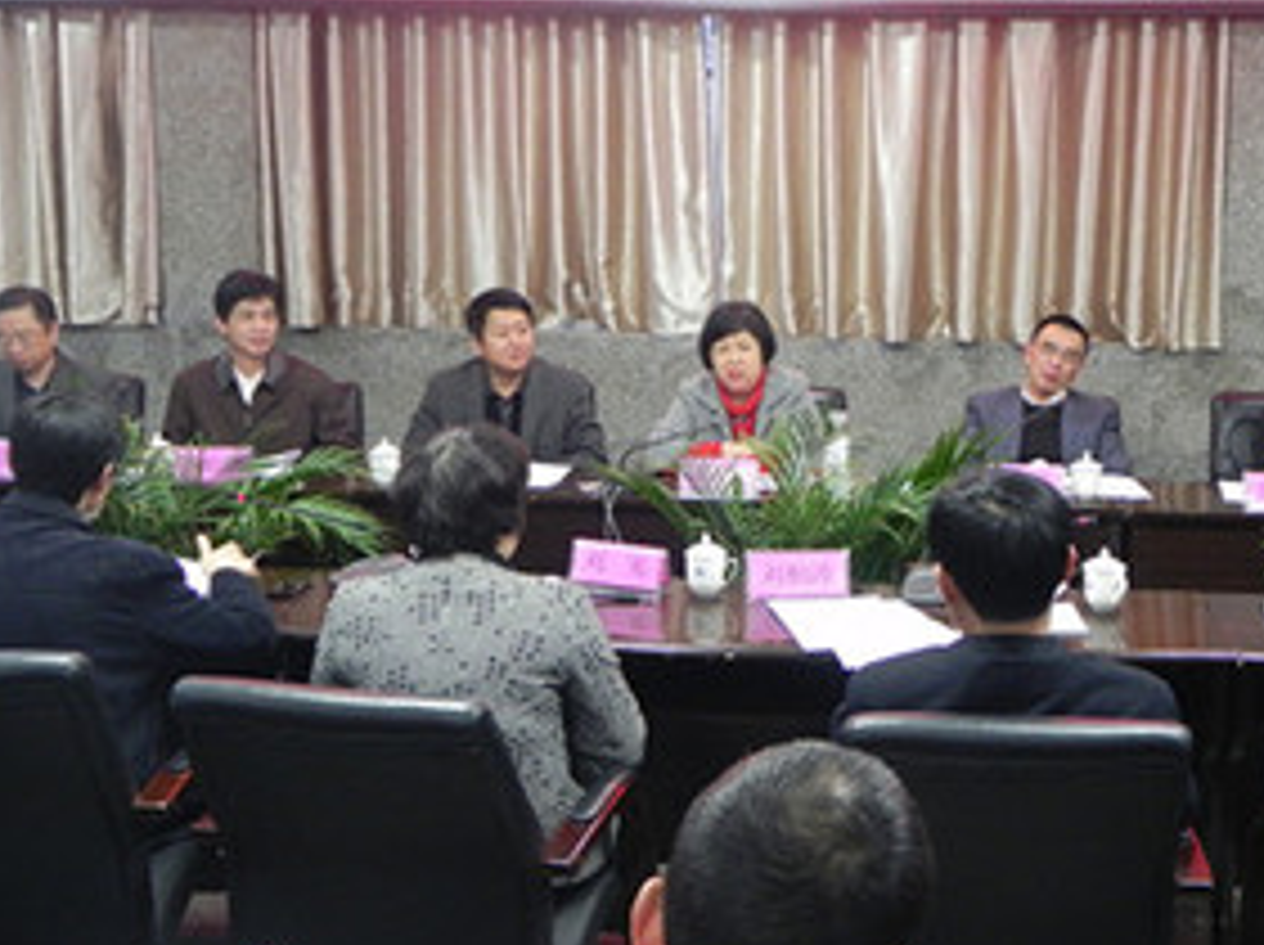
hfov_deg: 40.3
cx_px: 742
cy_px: 457
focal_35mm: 47
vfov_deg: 30.8
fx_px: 1714
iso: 400
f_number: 2.8
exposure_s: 1/20.1
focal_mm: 5.9
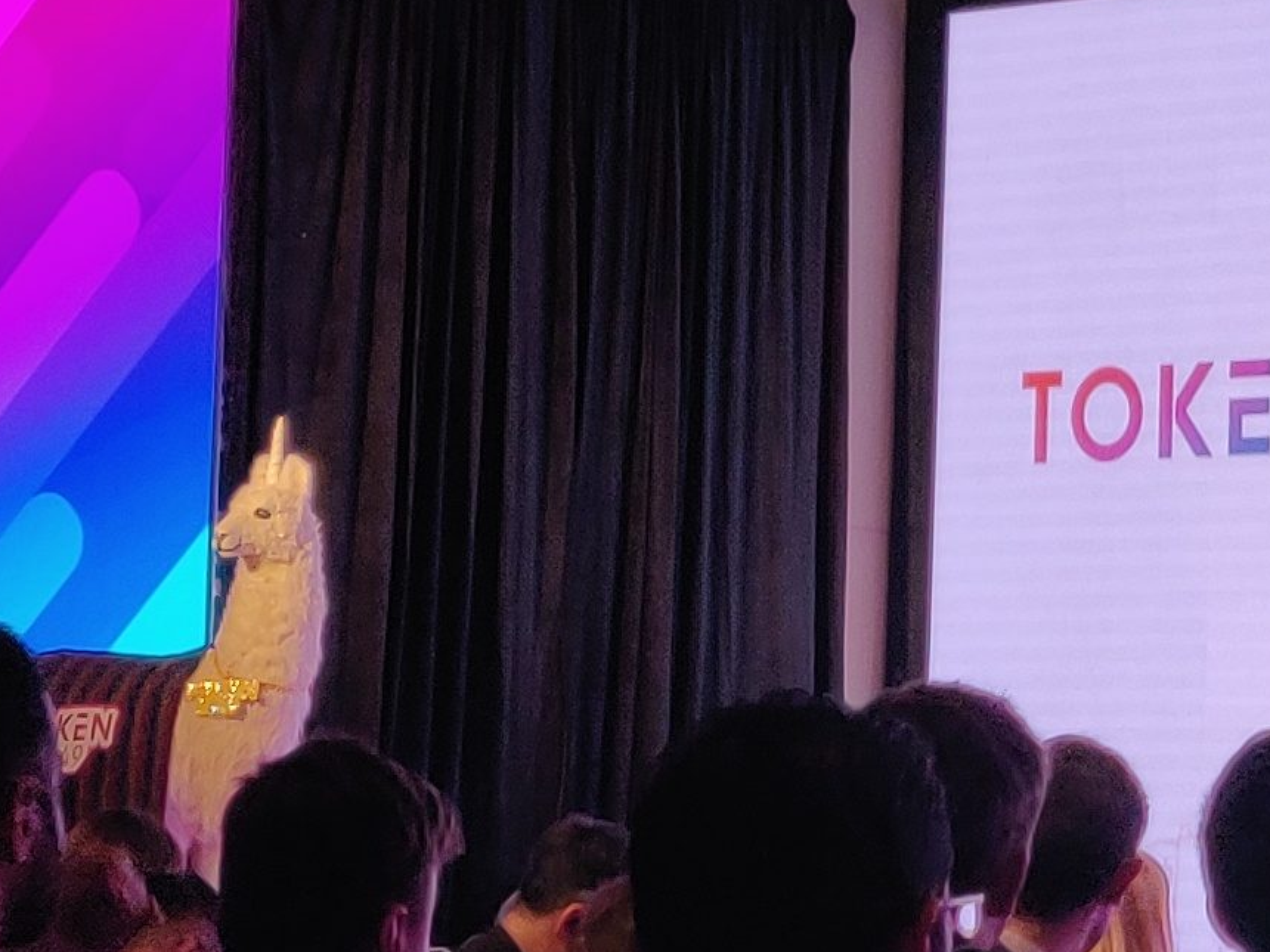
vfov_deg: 11.1
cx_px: 1691
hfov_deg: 14.1
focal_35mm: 134
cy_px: 486
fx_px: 4916
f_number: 1.7
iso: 160
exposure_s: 1/50
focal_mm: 4.25
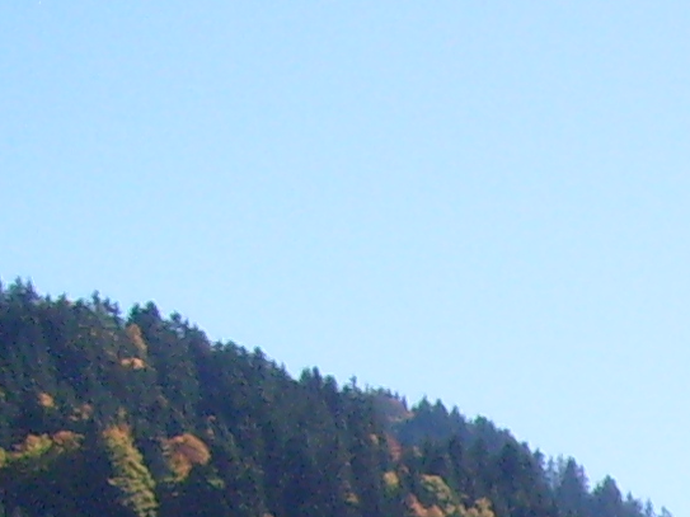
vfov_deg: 7.0
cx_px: 1837
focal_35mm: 198
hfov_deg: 8.8
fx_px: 3946
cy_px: 1312
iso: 80
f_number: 7.1
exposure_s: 1/180
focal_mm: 5.8
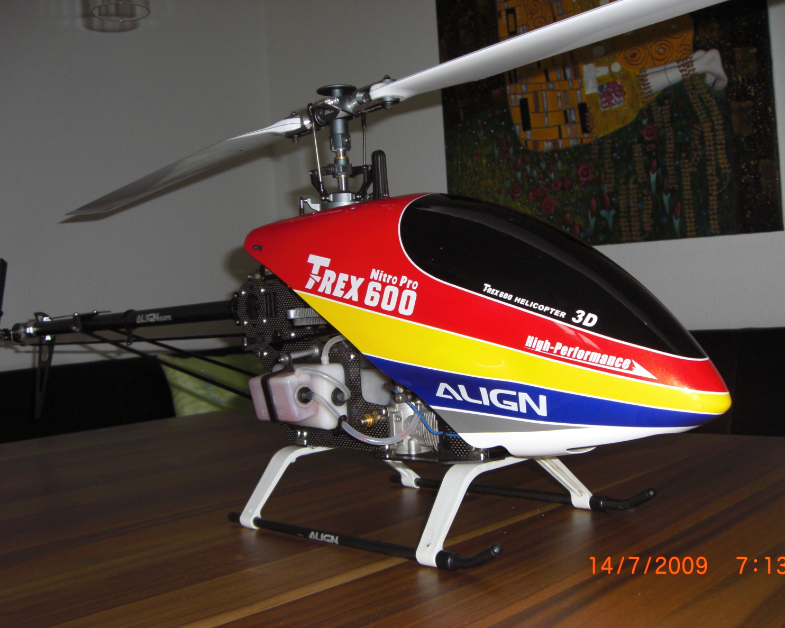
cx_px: 417
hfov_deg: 45.8
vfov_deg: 37.3
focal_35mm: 40
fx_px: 929
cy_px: 314
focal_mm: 6.2
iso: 100
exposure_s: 1/60
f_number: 2.7
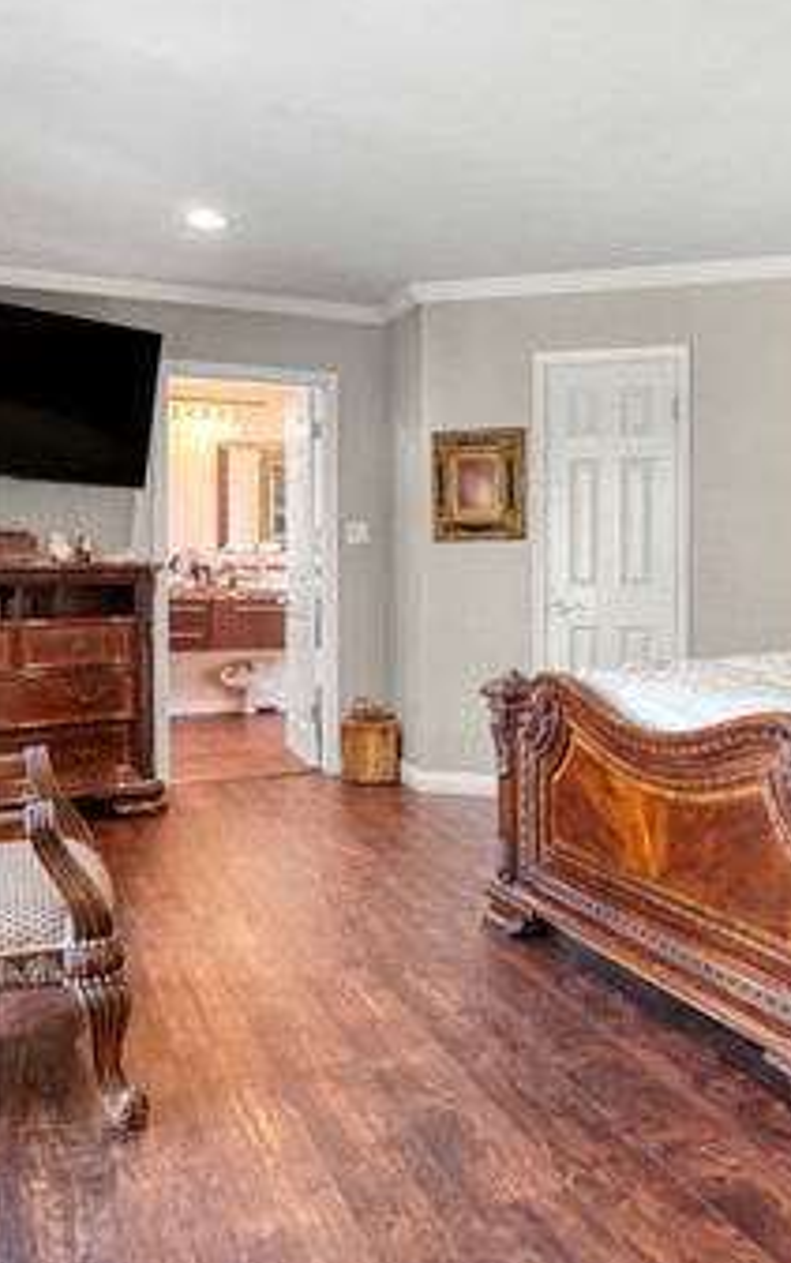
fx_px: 999
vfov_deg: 64.4
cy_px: 564
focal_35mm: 29
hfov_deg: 39.0
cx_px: 761
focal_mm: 10
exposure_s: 1/30
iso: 1600
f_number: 4
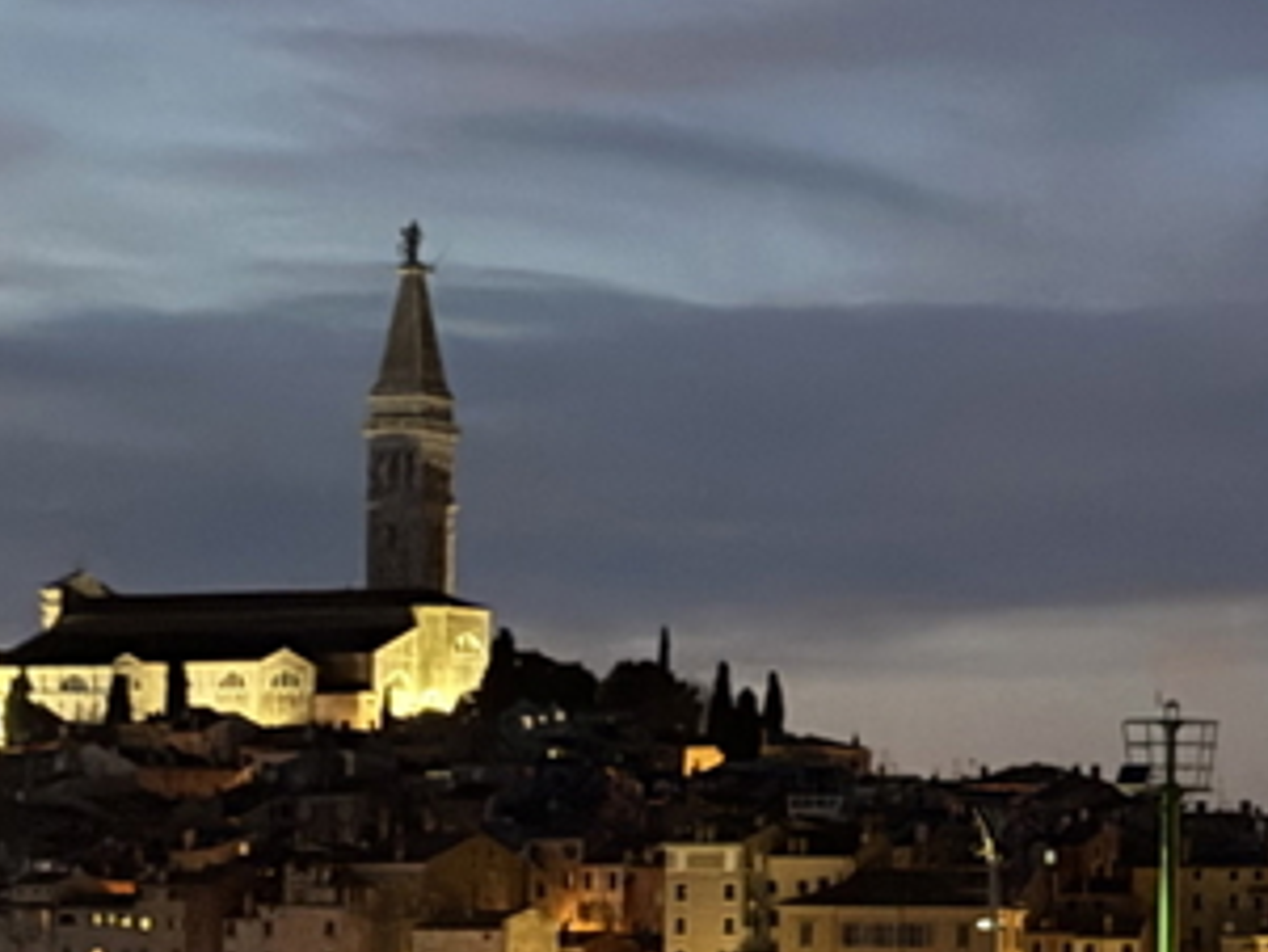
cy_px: 889
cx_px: 1820
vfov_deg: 7.2
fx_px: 7586
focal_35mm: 207
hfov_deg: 9.3
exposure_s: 1/5
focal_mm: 5.96
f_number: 1.6
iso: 250
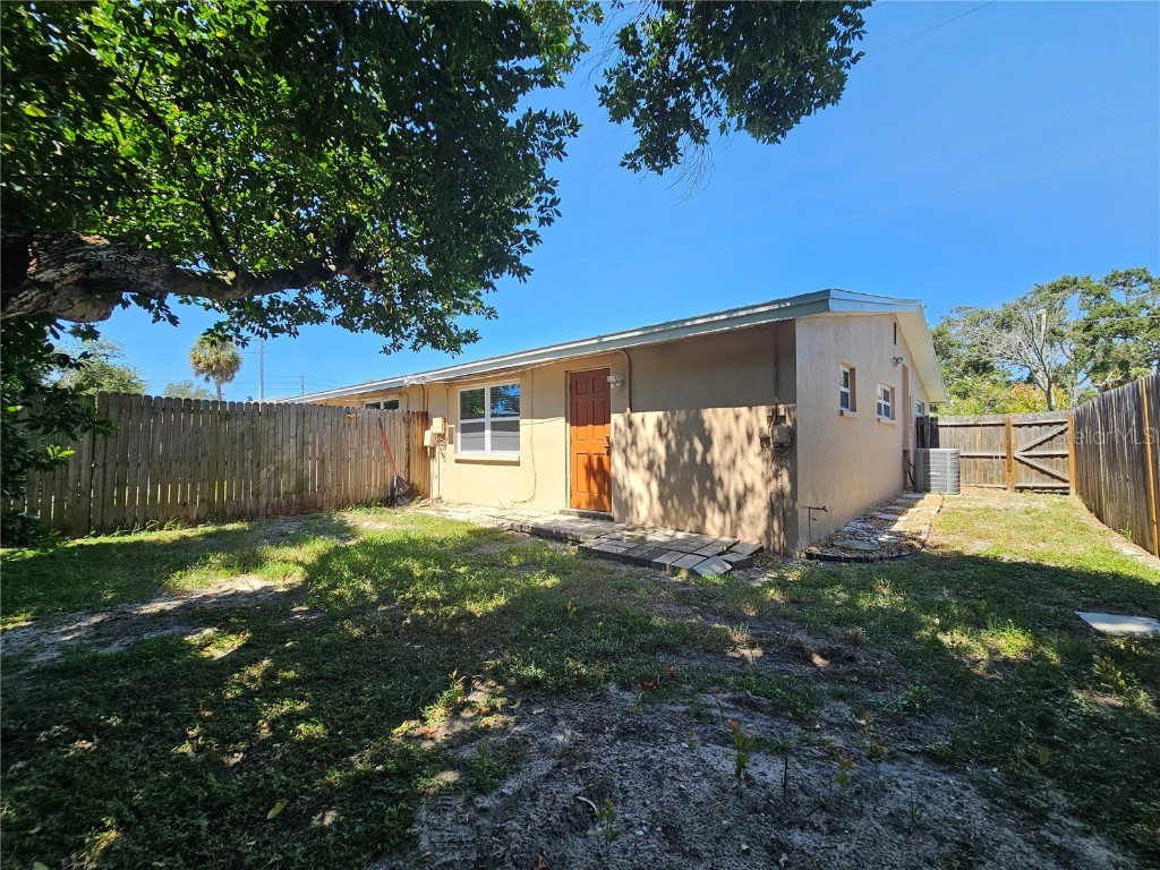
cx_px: 580
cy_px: 435
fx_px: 436
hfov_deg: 106.2
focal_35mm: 13
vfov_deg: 89.9
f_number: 2.2
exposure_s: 1/636
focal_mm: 2.2
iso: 50
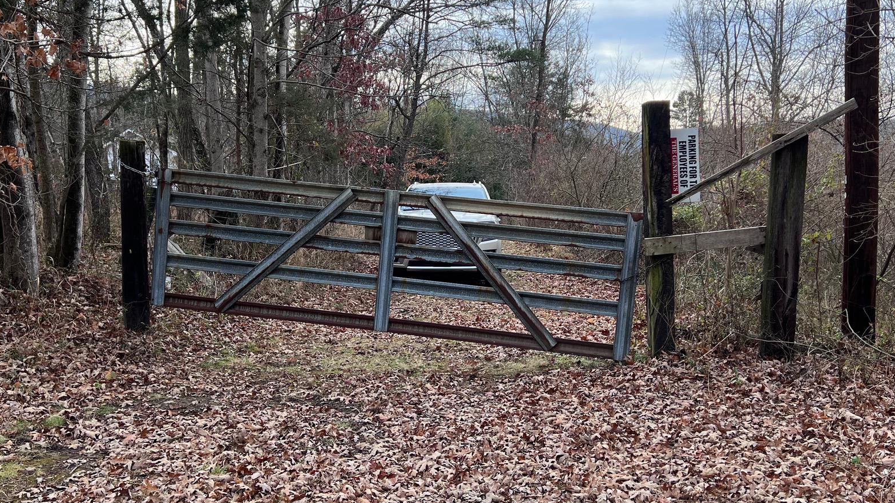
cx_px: 434
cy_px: 253
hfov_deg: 54.0
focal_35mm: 37
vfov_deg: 32.0
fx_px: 878
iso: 50
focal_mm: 5.7
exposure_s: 1/495
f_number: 1.5
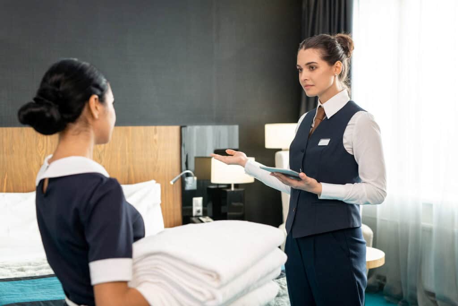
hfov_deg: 39.6
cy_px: 153
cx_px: 229
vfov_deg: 27.0
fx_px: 636
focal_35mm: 50
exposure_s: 1/200
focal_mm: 50
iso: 800
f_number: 3.5
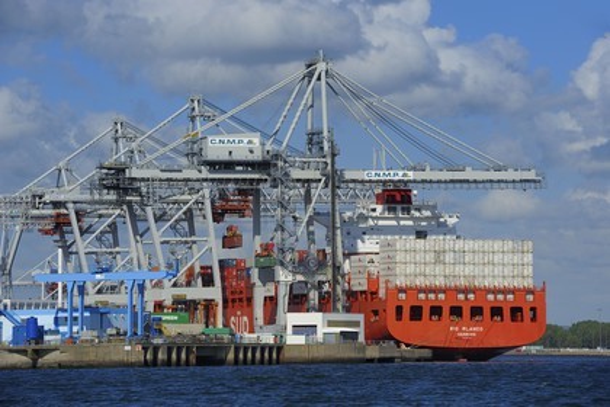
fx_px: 3050
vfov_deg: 7.6
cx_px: 305
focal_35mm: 180
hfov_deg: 11.4
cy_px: 204
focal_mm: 180
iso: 200
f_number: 10
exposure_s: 1/500
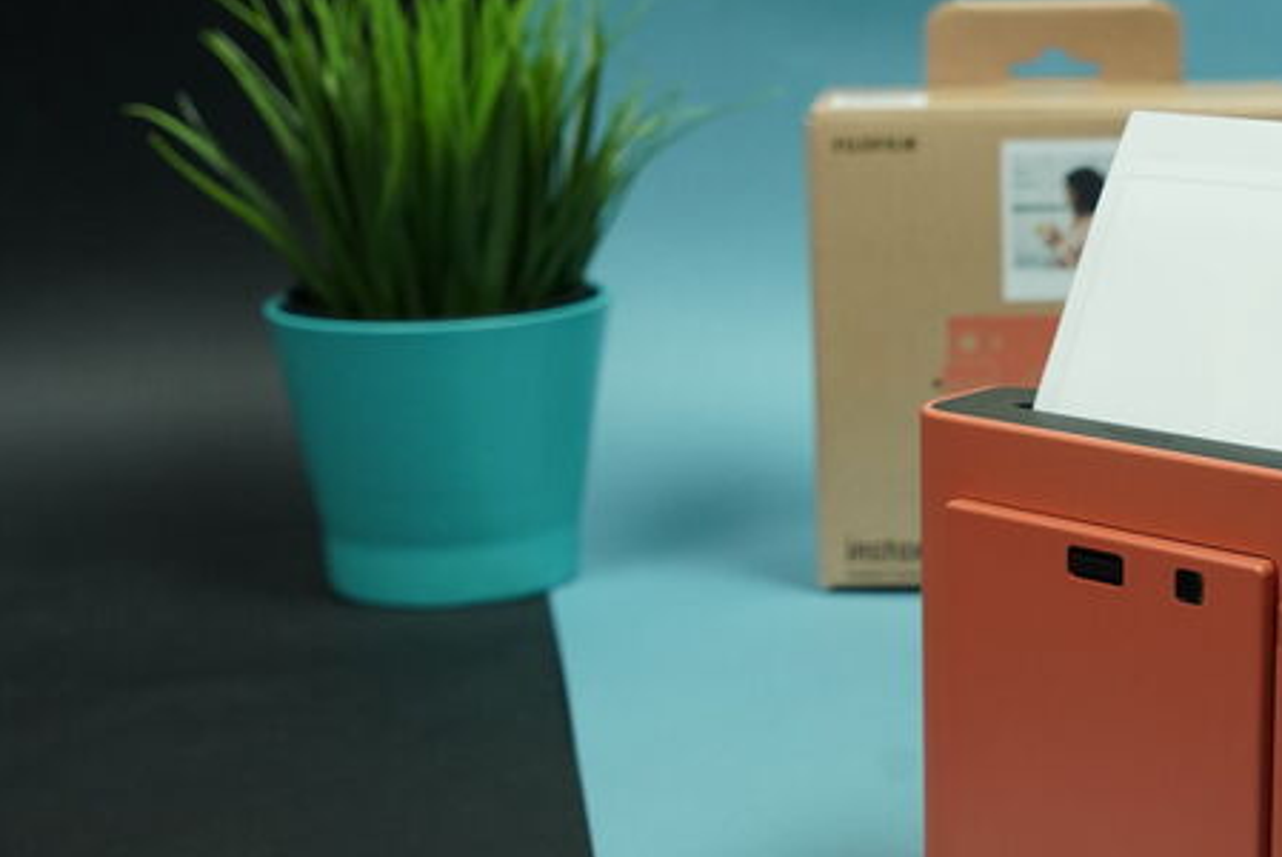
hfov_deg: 28.3
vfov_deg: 19.5
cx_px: 1014
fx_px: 2494
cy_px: 434
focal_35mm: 70
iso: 2000
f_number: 5.6
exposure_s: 1/250
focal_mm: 38
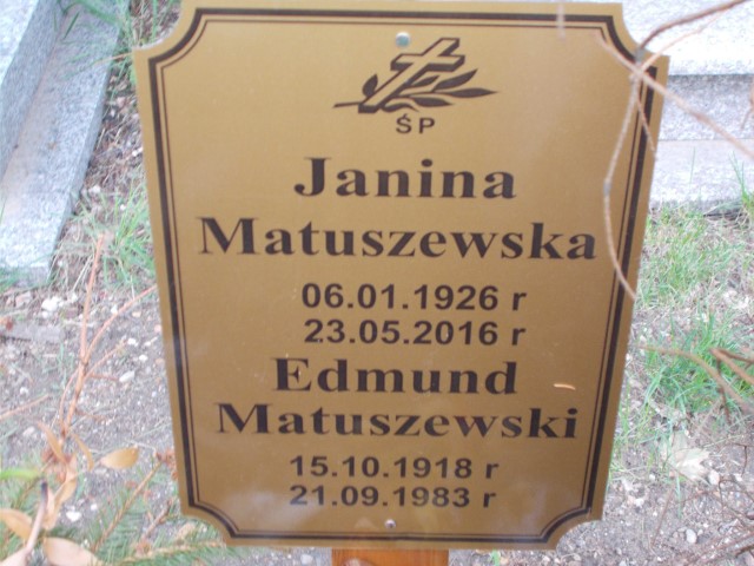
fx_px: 1263
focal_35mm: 58
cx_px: 377
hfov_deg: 33.2
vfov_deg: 25.2
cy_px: 283
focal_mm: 10.3
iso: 160
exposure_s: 1/30
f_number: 4.9
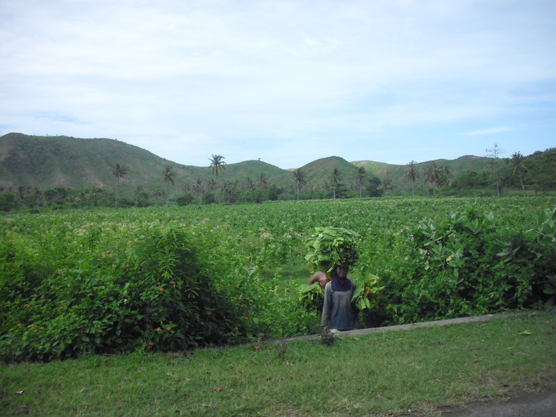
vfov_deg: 37.7
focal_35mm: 38
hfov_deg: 49.0
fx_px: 610
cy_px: 208
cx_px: 278
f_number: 8
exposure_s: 1/200
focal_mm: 6.2
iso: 100
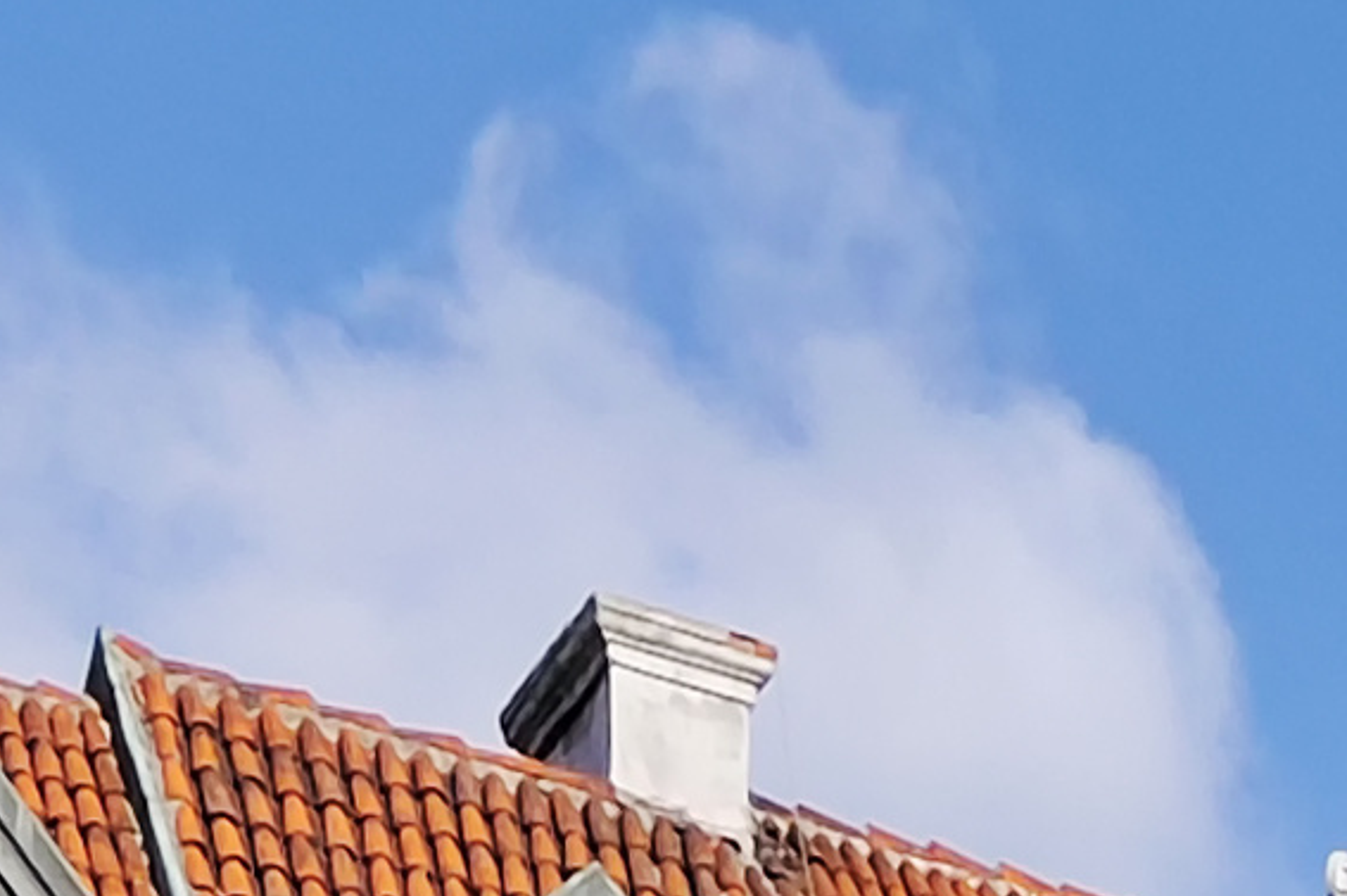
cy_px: 1326
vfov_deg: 10.6
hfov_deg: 14.3
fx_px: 4665
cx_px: 2511
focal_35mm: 125
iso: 200
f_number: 7.1
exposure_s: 1/640
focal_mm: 11
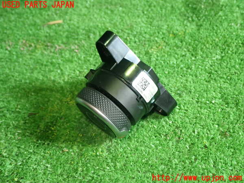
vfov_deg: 37.7
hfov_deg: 49.0
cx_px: 122
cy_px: 92
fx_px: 268
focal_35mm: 38
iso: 250
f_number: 2.7
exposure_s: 1/40
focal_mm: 6.83
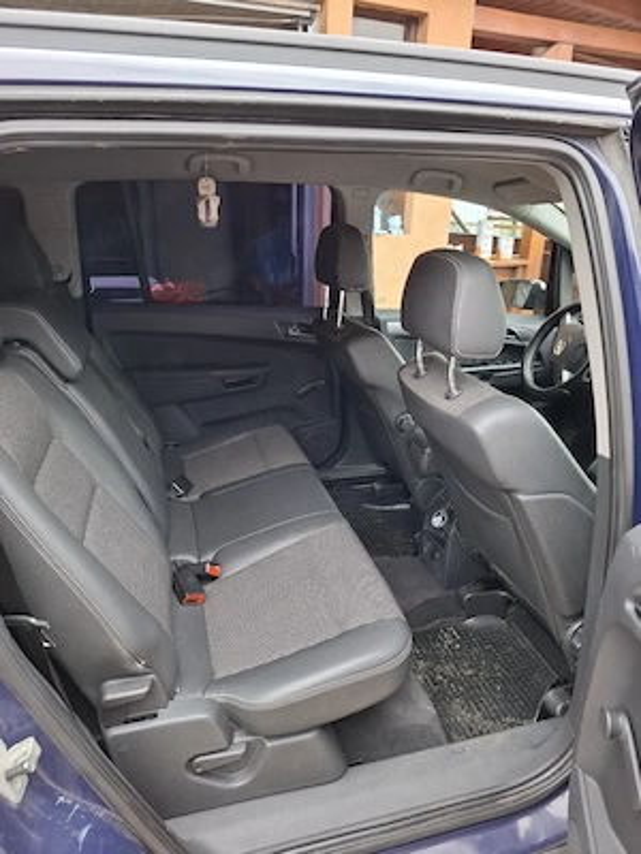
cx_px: 320
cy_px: 427
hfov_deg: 58.9
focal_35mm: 23
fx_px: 568
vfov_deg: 73.9
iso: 200
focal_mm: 5.54
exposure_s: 1/100
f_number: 1.8
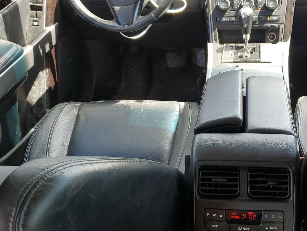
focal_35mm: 44
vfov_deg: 32.8
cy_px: 99
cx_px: 217
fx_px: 390
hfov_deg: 42.1
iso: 50
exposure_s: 1/164
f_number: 1.5
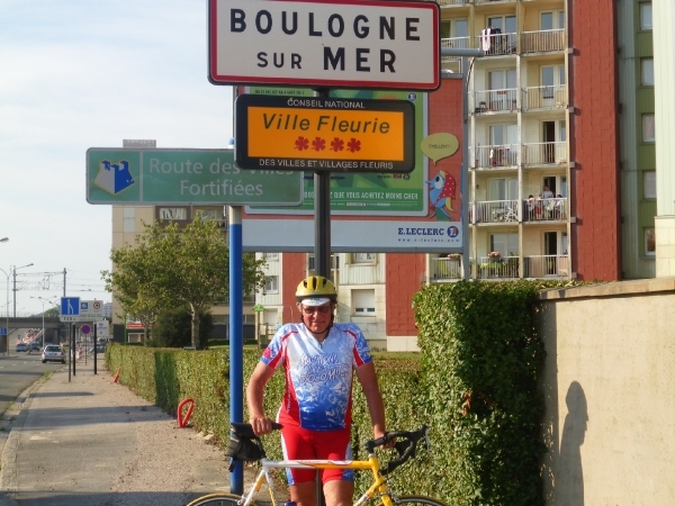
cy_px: 253
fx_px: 1521
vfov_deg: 18.9
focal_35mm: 78
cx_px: 338
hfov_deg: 25.0
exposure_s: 1/160
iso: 80
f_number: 5.9
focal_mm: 13.9
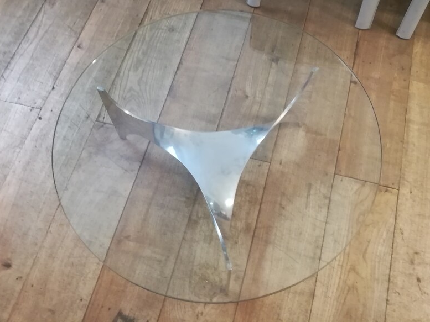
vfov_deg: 40.7
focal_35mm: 35
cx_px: 217
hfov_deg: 52.6
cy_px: 157
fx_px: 435
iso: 500
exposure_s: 1/14.3
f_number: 2.2
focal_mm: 3.83
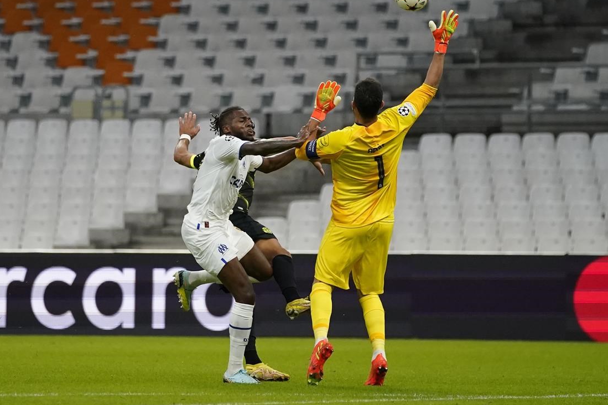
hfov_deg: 8.8
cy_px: 185
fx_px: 3934
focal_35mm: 233
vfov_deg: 5.9
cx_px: 335
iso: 3200
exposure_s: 1/3200
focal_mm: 200
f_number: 2.8
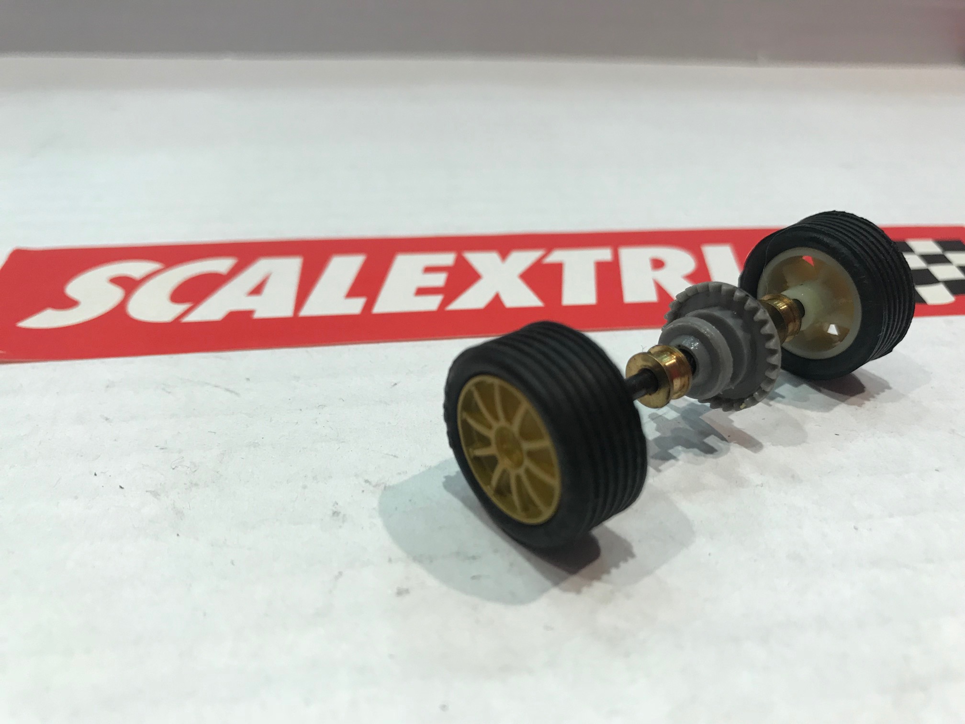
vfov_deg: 49.7
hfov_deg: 63.4
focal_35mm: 28
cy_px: 362
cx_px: 482
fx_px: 781
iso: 25
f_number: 1.8
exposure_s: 1/33
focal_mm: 3.99
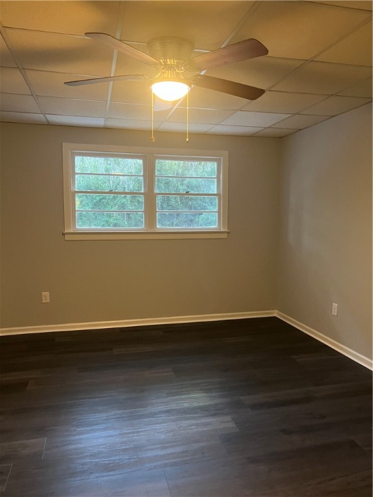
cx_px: 186
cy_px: 248
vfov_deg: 67.3
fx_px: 374
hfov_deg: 53.1
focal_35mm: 26
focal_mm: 5.7
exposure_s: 1/40
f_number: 1.5
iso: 400
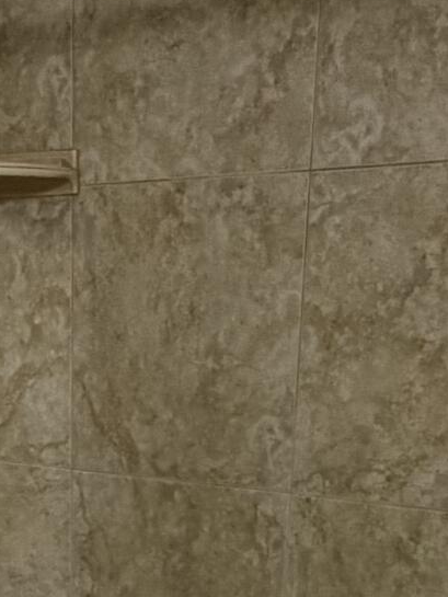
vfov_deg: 22.4
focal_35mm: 77
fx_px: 1328
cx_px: 96
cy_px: 795
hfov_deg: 19.0
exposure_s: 1/60
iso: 250
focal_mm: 2.22
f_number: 2.2
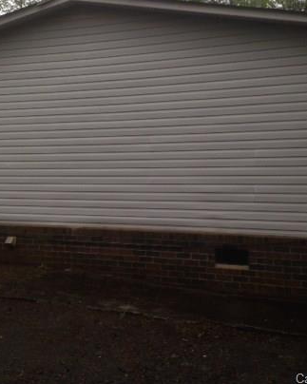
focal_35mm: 51
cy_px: 160
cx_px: 101
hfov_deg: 29.5
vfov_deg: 36.6
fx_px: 579
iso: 50
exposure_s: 1/121
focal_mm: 4.12
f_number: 2.4
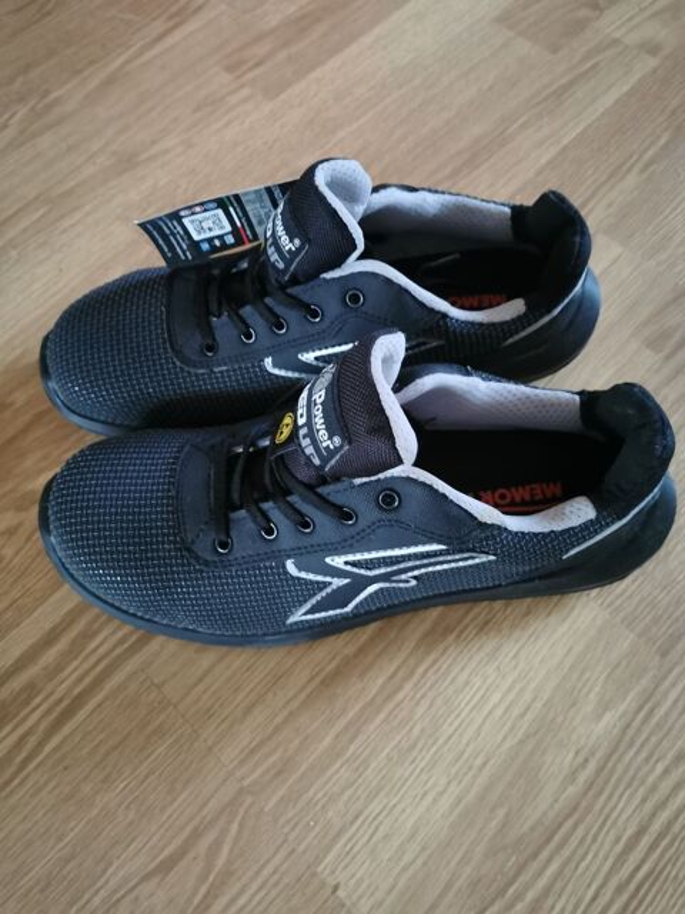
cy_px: 457
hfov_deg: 51.4
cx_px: 342
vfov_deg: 65.3
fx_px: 712
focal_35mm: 27
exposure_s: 1/20
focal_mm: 5.58
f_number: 1.8
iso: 1250
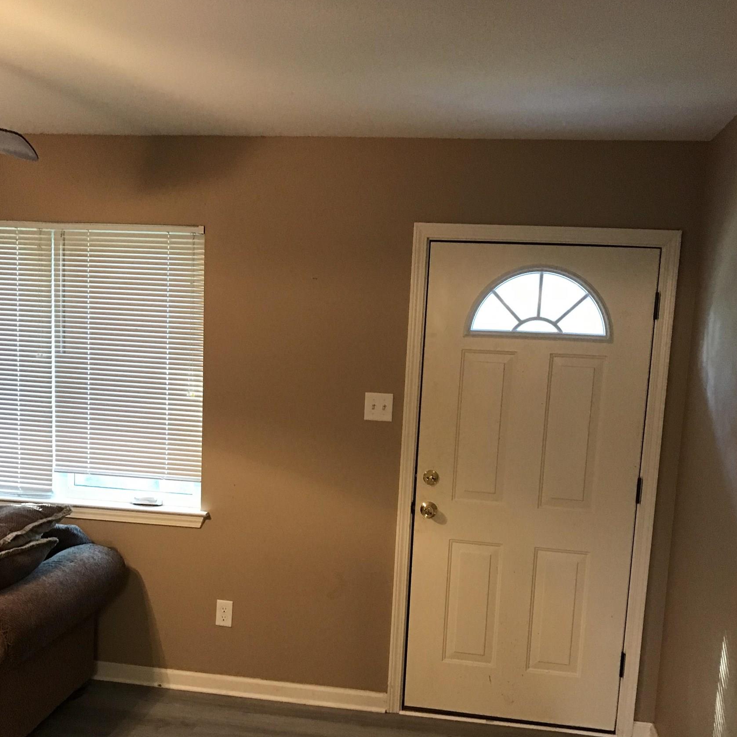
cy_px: 459
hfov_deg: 48.4
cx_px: 373
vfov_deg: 48.0
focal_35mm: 34
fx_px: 819
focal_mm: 3.99
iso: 200
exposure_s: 1/30
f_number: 1.8
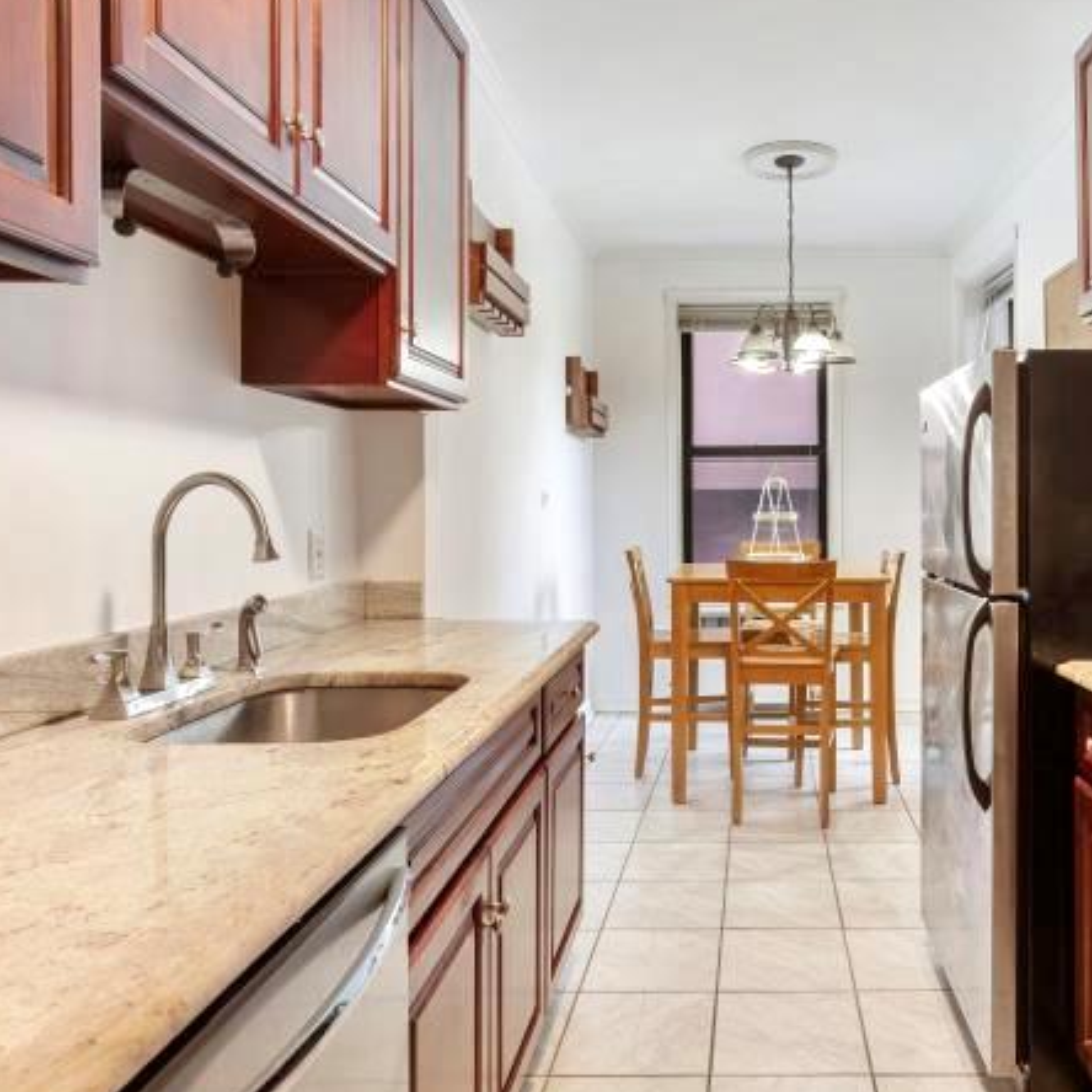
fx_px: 857
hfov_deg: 62.2
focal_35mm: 24
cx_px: 787
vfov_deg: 65.0
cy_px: 553
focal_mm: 12
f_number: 8
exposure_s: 4
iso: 100
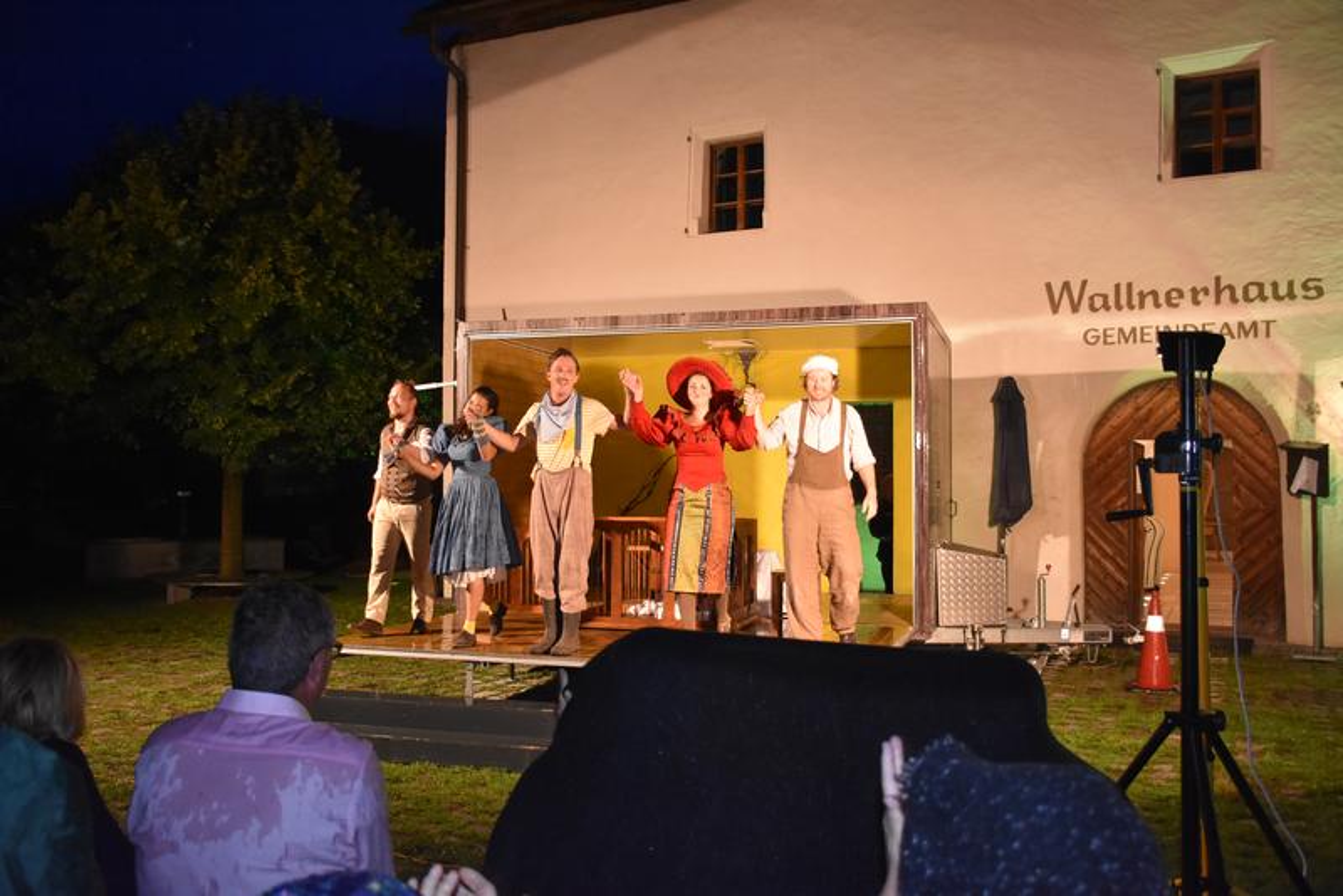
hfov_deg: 57.2
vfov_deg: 40.0
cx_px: 672
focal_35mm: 33
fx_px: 1231
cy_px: 448
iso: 2800
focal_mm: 22
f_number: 4
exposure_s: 1/60
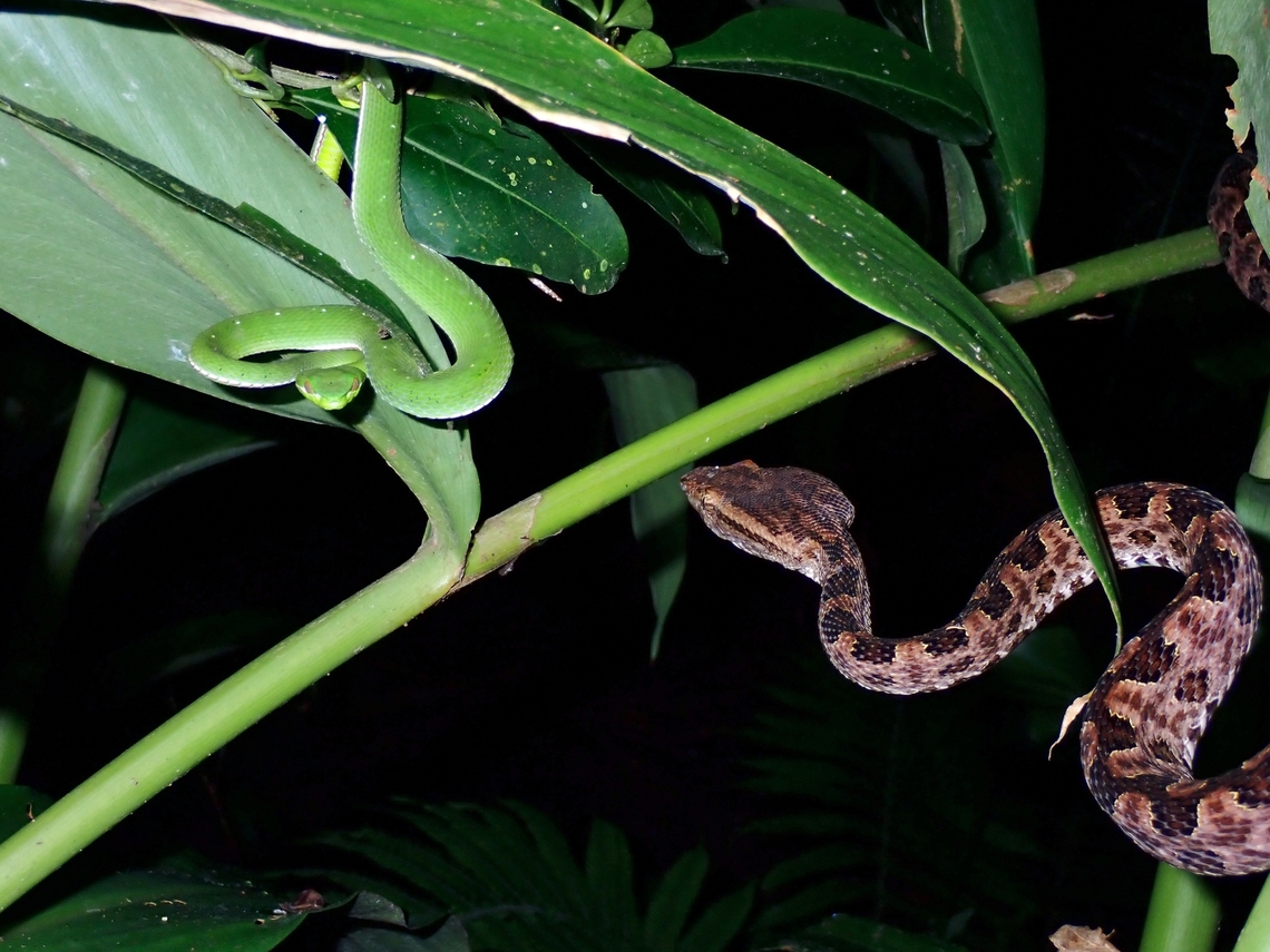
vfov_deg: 23.7
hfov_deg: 31.2
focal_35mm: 62
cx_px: 635
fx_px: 2275
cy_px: 476
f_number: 5
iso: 200
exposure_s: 1/125
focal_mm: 11.09
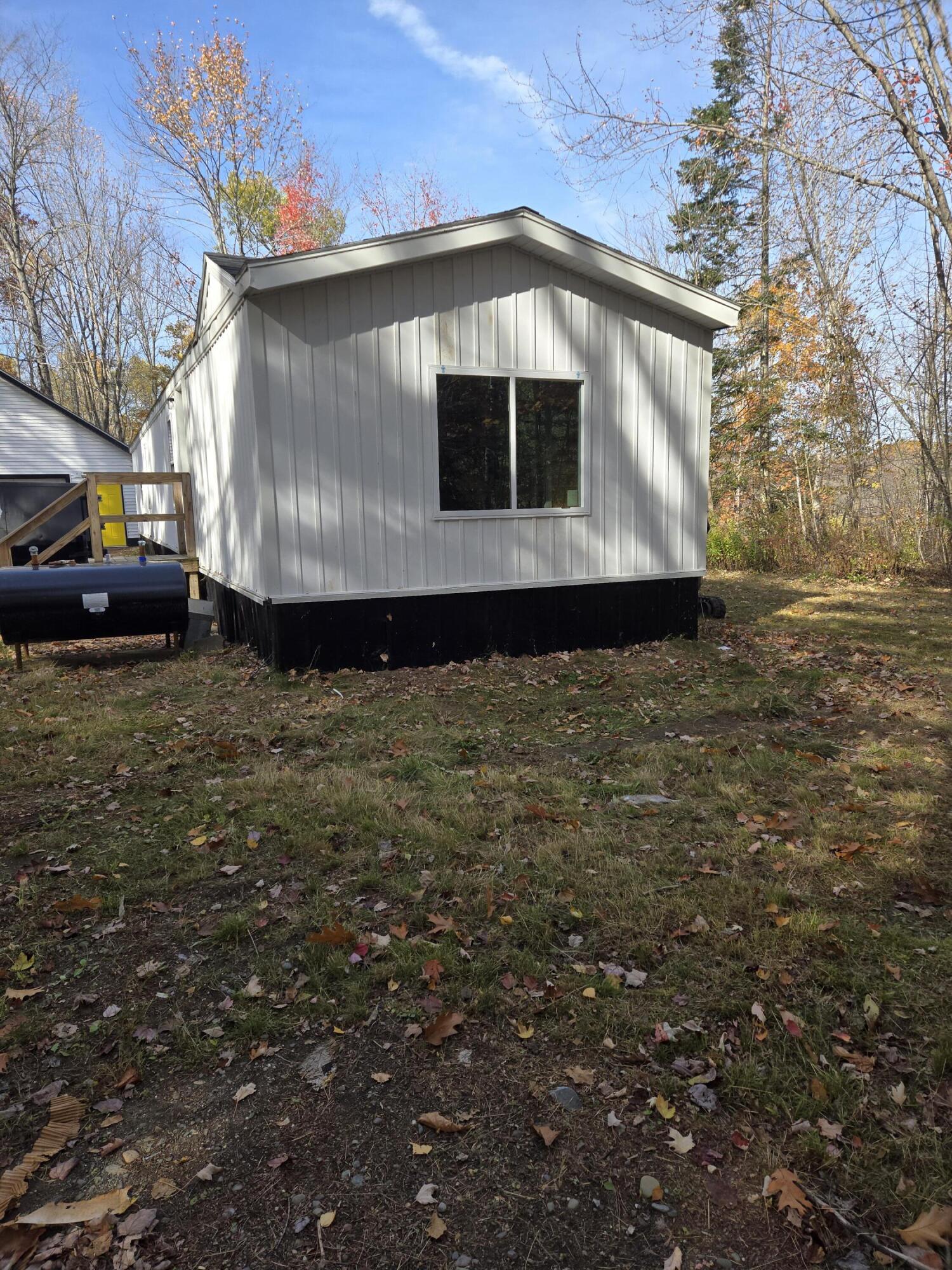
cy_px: 635
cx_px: 476
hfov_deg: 58.9
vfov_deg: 73.9
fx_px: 843
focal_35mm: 23
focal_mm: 5.4
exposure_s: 1/728
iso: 25
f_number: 1.8
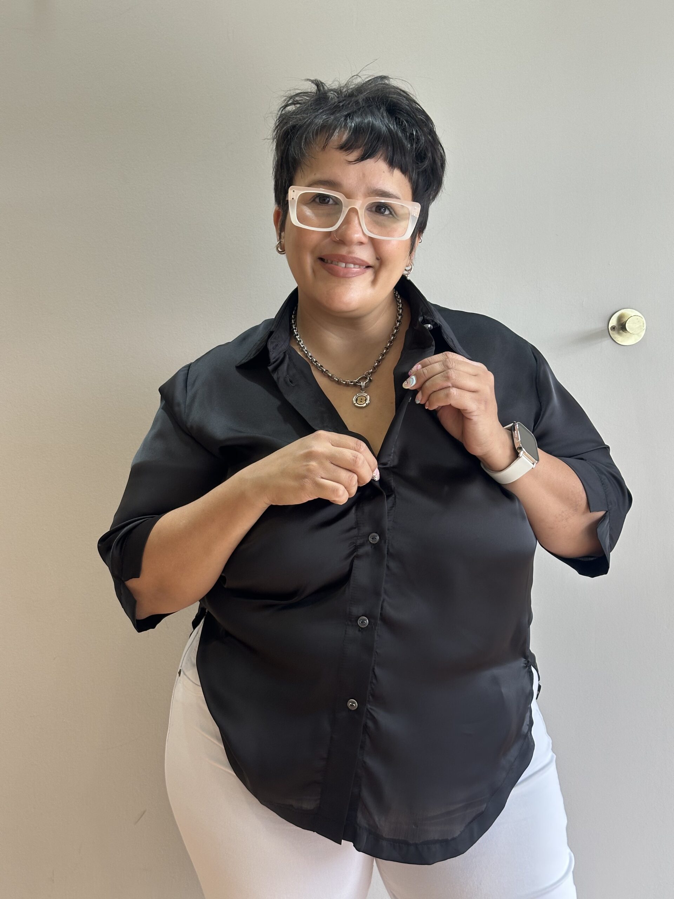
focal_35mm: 48
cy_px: 450
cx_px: 337
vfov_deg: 39.7
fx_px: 1246
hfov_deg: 30.3
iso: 64
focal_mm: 6.86
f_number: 1.78
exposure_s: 1/100
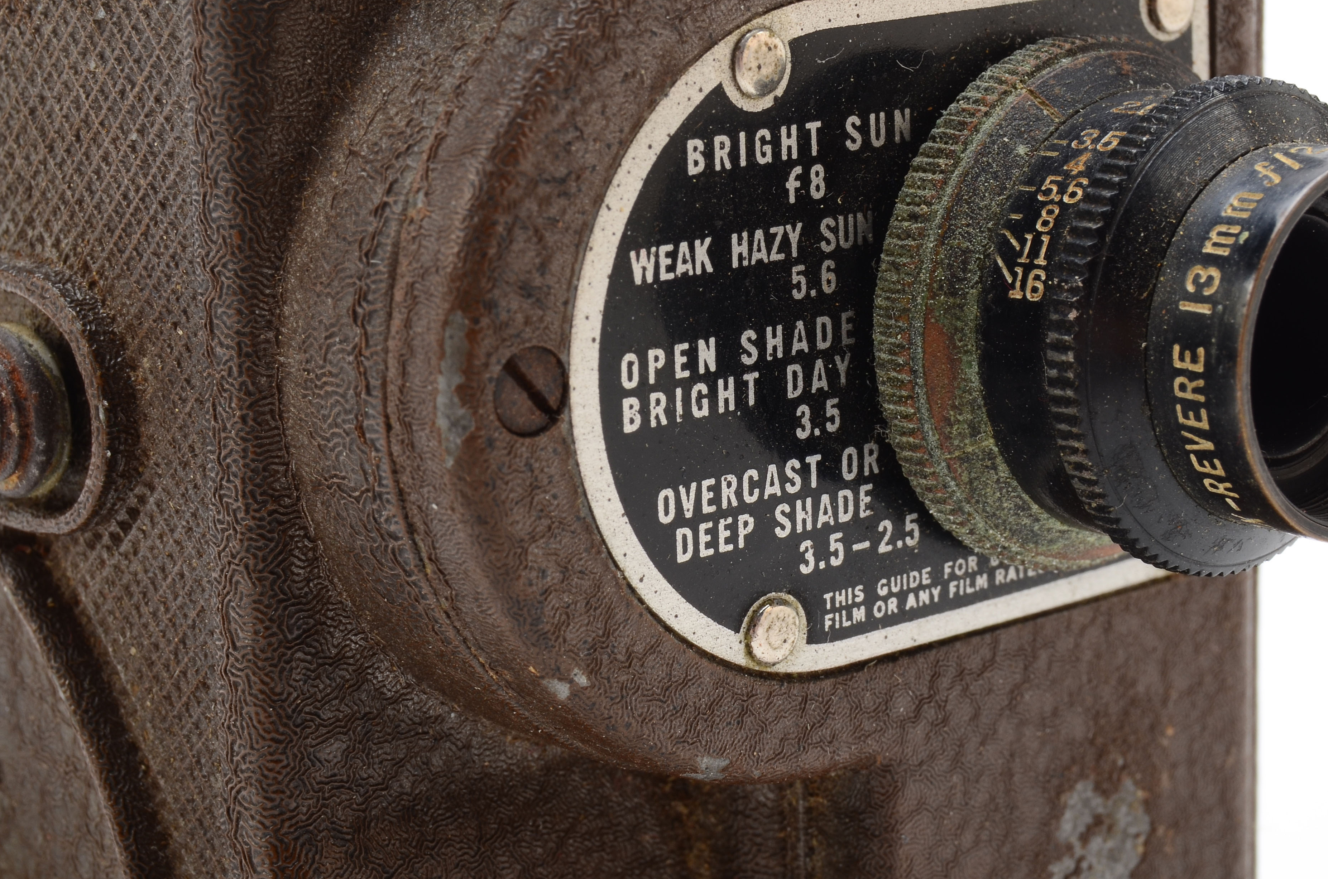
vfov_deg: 12.4
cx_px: 696
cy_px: 325
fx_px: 4037
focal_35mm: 110
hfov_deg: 18.7
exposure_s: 1/160
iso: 100
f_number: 18
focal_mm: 55
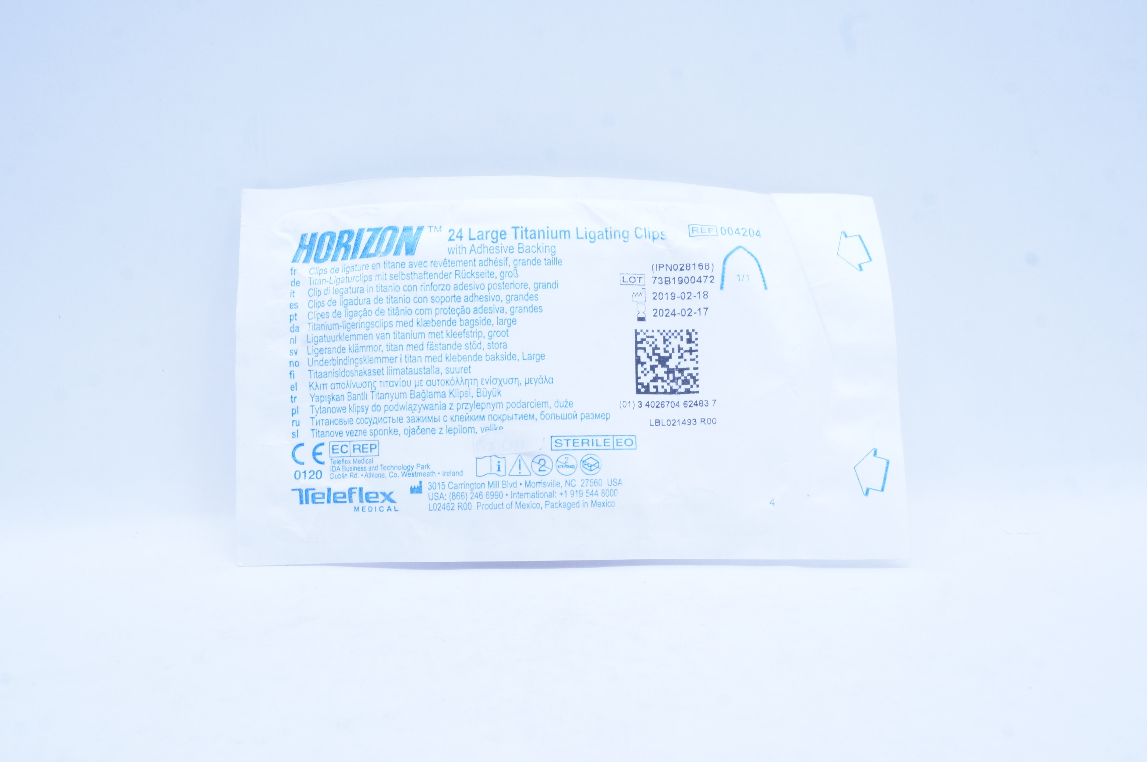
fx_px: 1480
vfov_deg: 28.9
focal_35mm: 46
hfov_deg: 42.4
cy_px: 381
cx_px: 574
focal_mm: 31
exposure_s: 1/13
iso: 400
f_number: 13
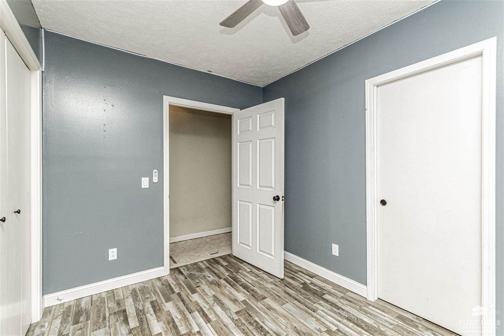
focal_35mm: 15
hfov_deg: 100.4
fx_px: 210
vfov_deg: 77.3
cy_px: 168
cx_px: 252
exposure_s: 1/60
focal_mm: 10
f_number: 10
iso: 3200
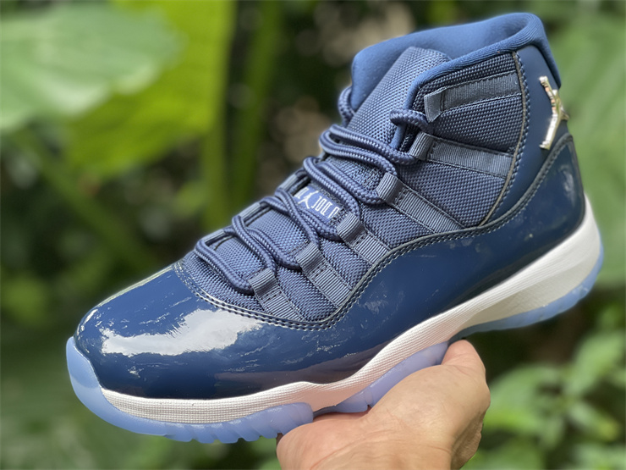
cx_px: 313
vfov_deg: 22.9
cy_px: 235
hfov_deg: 30.3
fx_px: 1157
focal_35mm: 64
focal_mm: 7.5
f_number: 2.2
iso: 160
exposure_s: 1/121
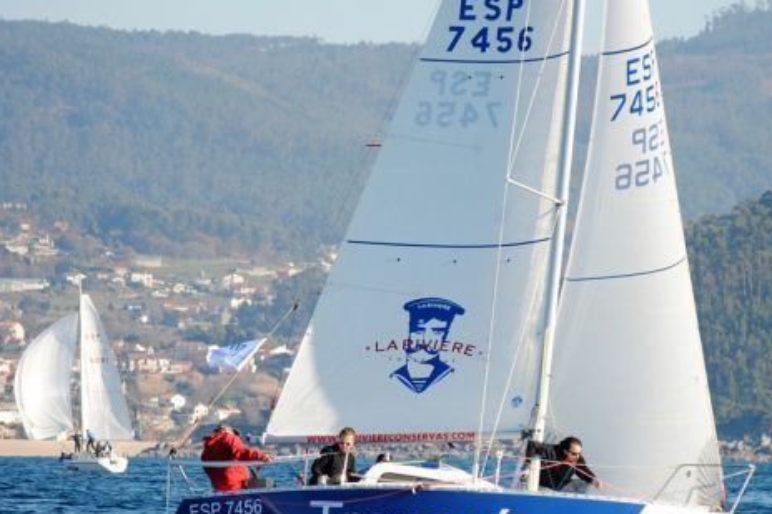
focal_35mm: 350
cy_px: 260
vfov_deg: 3.9
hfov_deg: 5.9
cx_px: 478
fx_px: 7500
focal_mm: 135
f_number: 5.6
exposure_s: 1/500
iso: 160
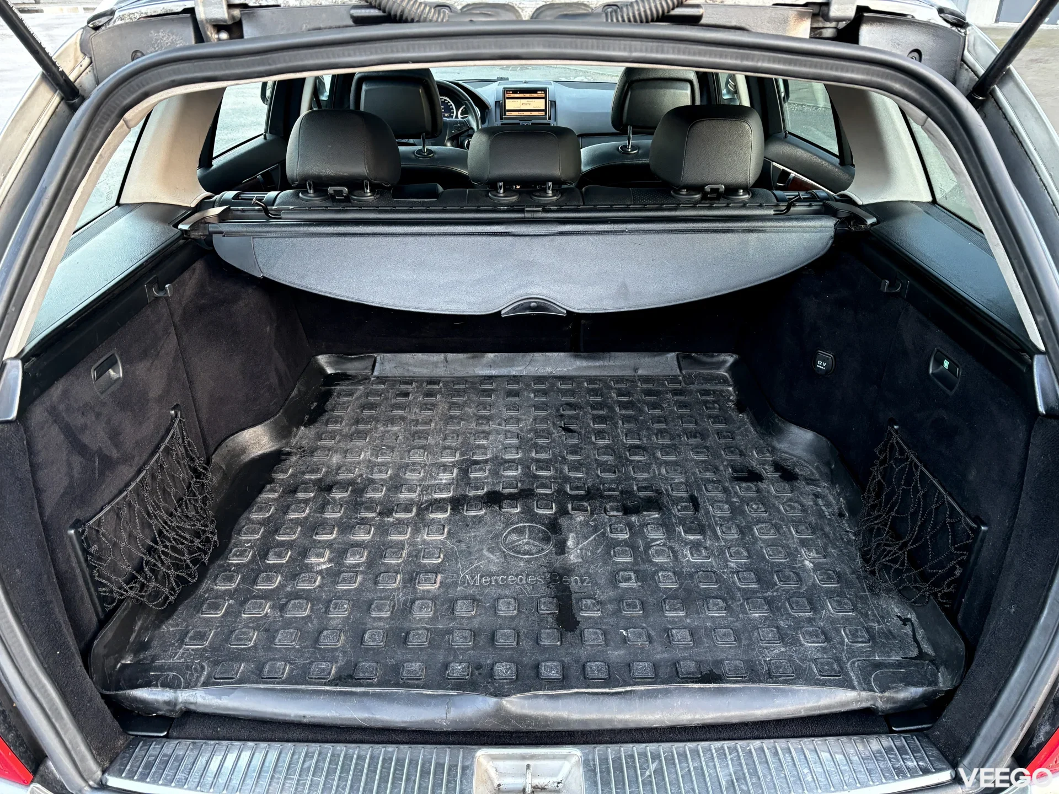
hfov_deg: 67.3
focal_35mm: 26
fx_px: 795
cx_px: 530
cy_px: 397
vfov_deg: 53.1
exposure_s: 1/50
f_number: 1.6
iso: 200
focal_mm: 5.96
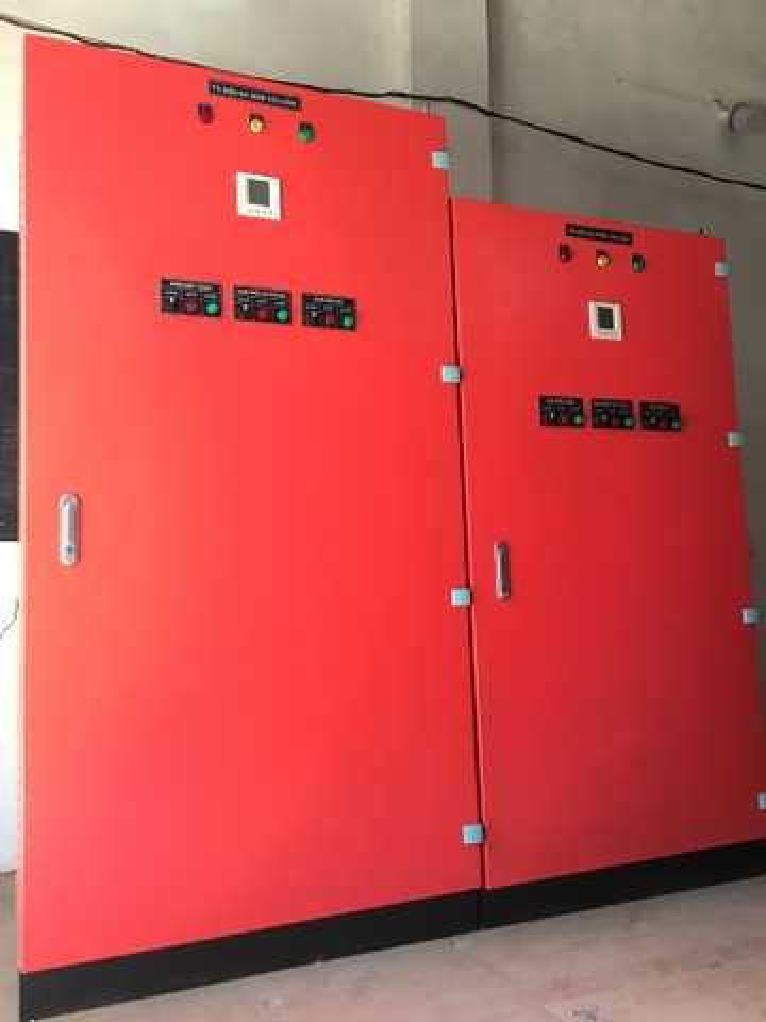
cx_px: 383
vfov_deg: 61.7
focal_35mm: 29
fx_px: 856
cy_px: 511
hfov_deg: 48.2
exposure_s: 1/33
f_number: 2.2
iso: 25
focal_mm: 4.15
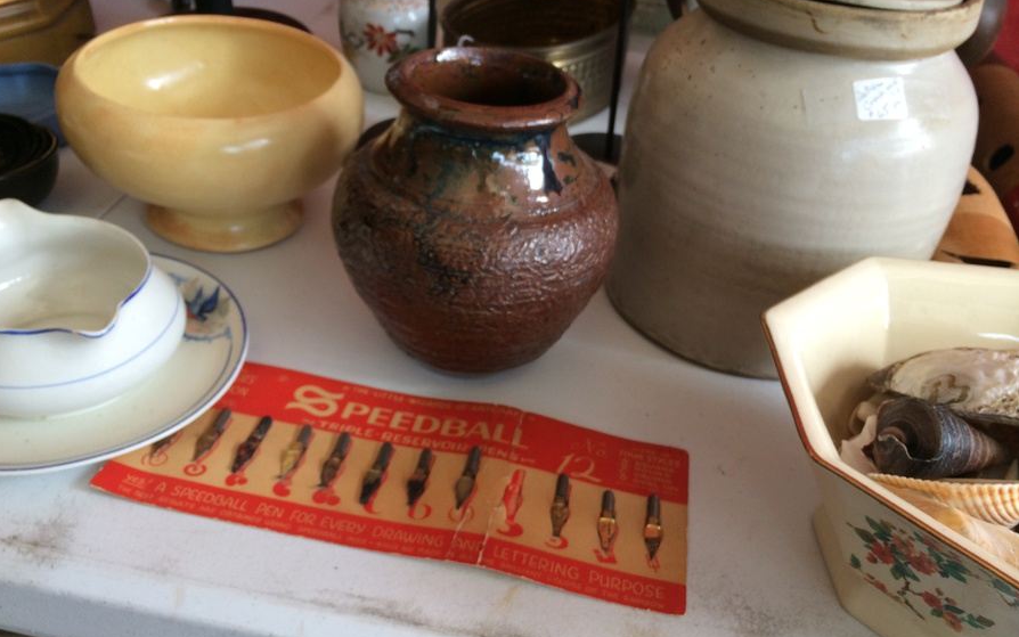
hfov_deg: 59.6
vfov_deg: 39.4
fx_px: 889
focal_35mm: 32
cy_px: 334
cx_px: 507
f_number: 2.2
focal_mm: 4.12
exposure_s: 1/100
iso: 64
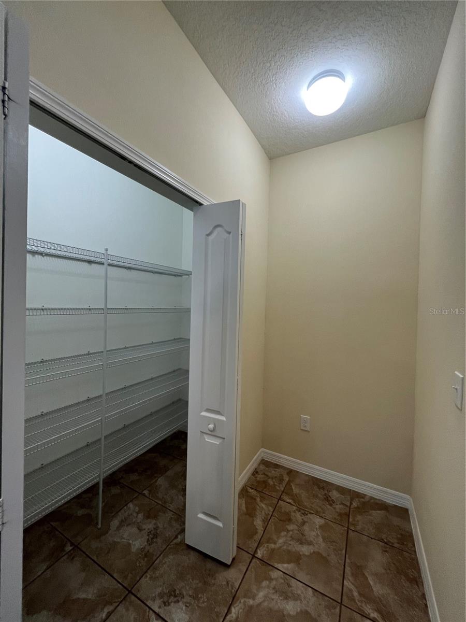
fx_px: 233
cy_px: 311
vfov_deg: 106.2
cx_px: 233
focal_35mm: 13
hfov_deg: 89.9
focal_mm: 1.57
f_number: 1.8
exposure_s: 1/120
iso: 200
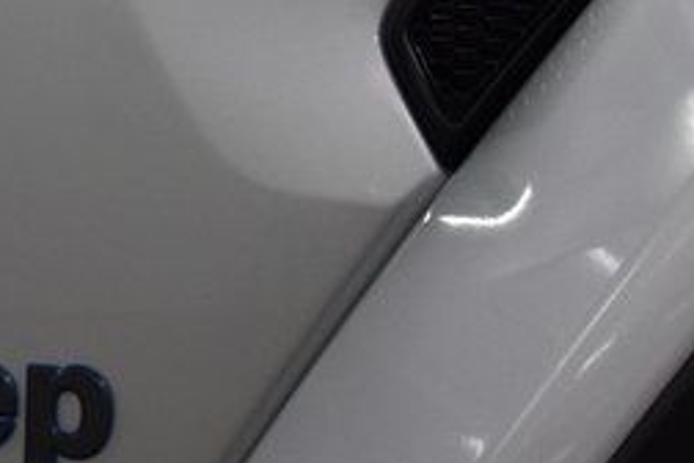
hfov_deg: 16.3
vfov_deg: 11.2
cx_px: -52
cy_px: 252
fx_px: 2352
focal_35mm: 122
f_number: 8
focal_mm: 32
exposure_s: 1/60
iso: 1250
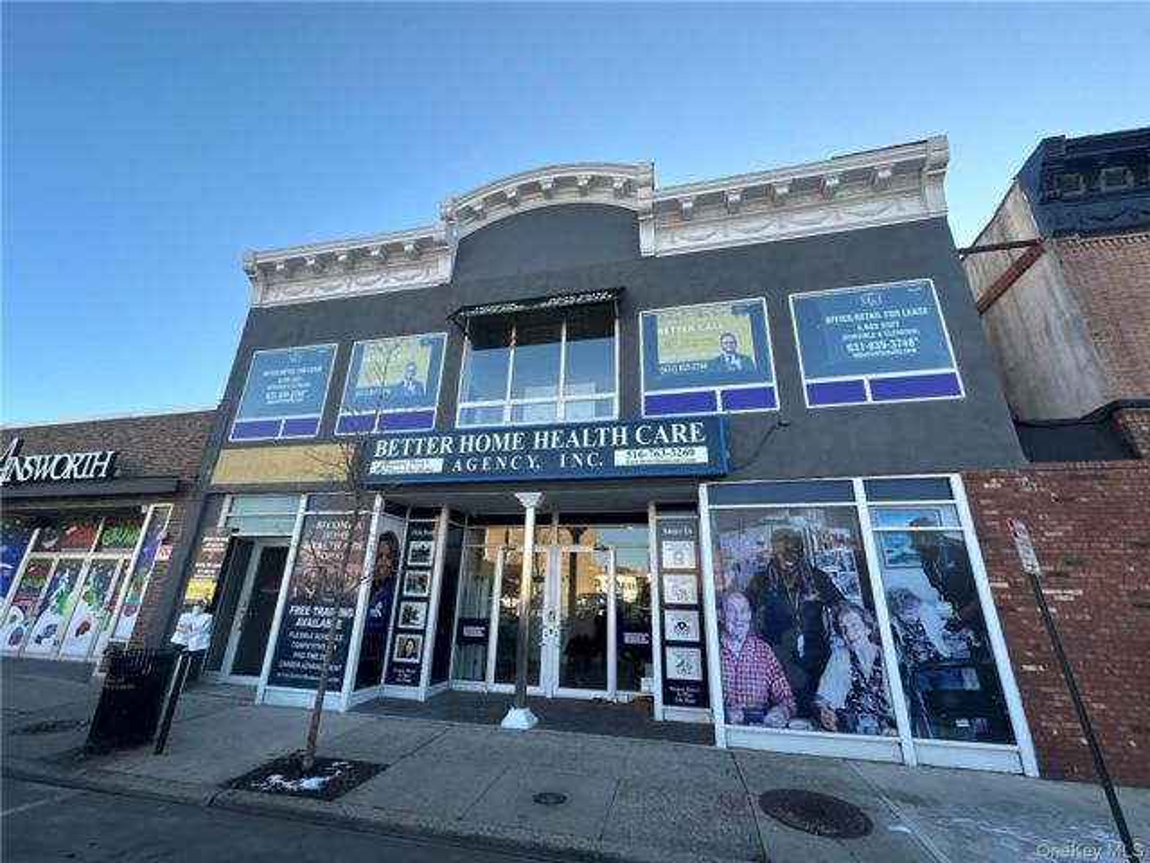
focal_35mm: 14
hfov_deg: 102.1
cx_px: 575
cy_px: 432
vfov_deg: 85.7
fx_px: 465
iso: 40
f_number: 2.2
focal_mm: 2.22
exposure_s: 1/296
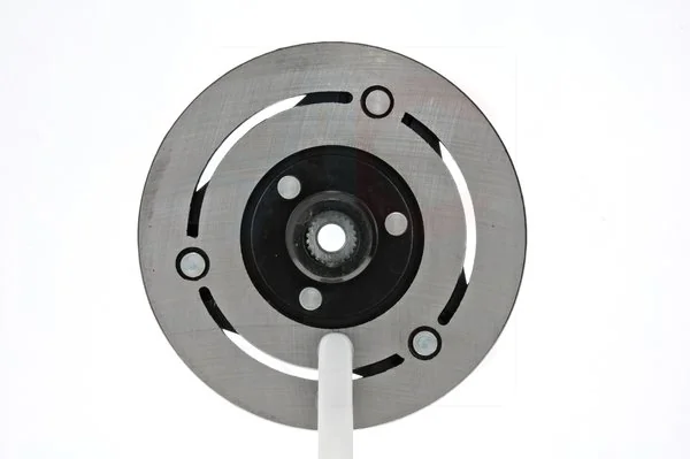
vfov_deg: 11.4
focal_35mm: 120
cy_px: 230
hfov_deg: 17.1
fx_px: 2298
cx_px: 345
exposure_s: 1/15
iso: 1600
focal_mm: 80
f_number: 25
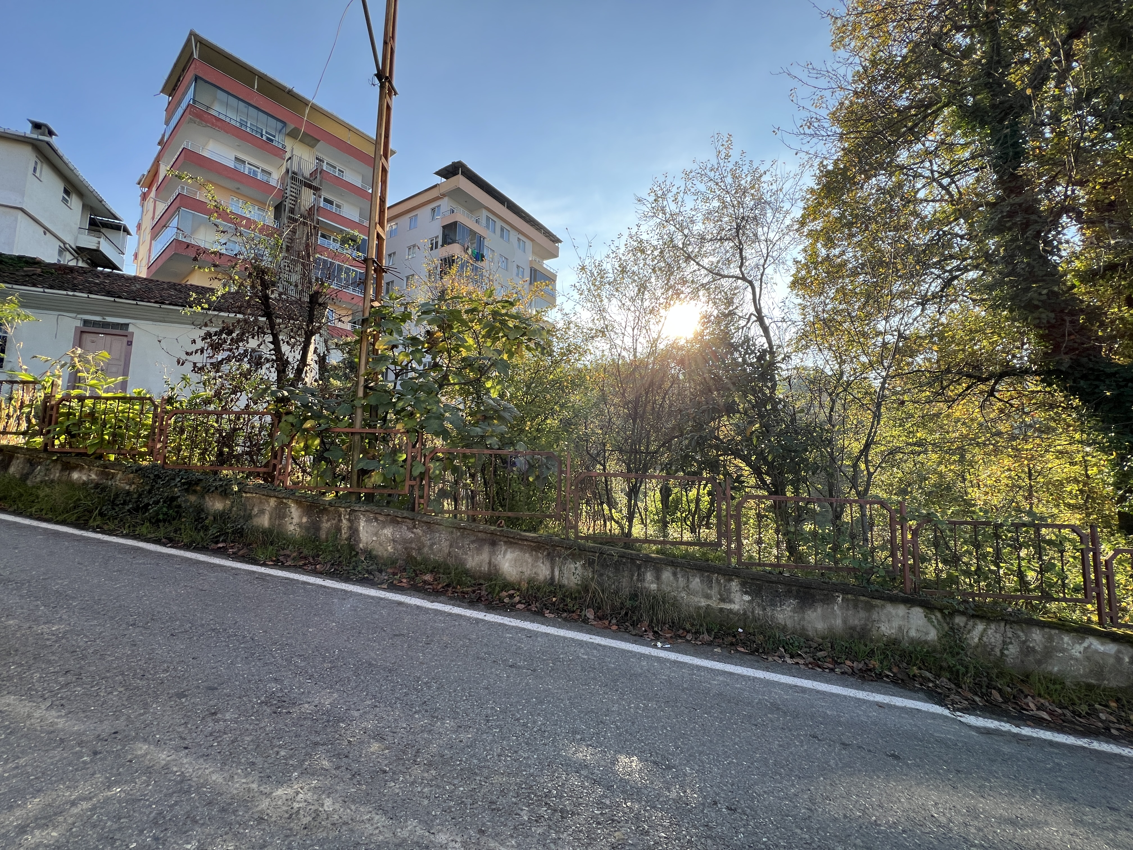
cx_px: 566
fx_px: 425
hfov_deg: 106.2
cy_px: 425
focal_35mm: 13
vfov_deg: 89.9
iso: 32
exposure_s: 1/362
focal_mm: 1.57
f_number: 1.8
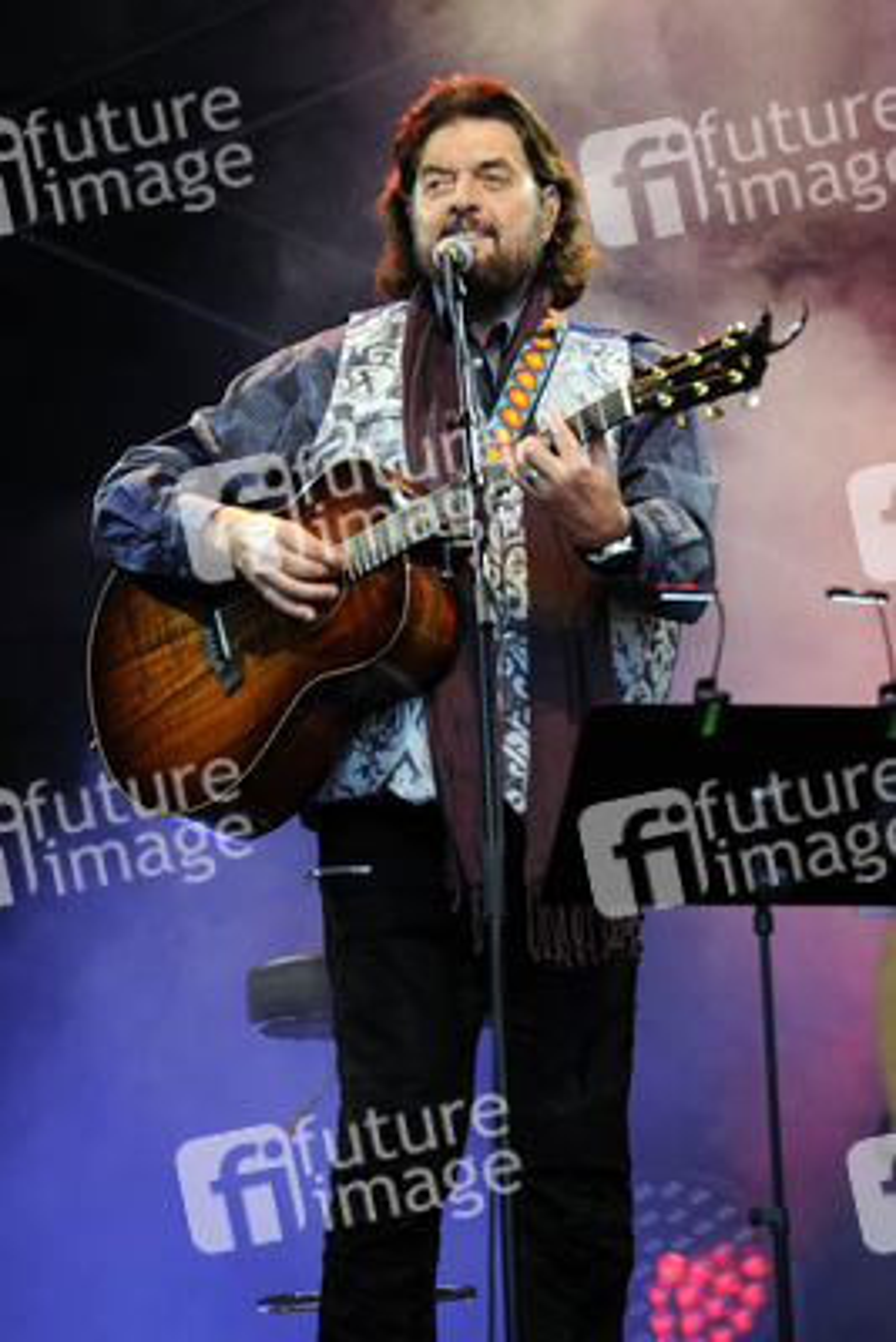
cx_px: 448
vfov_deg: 10.3
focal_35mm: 200
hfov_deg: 6.9
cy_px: 671
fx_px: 7460
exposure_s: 1/200
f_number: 4
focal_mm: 200
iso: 400
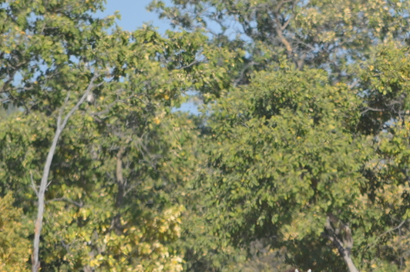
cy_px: 248
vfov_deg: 1.3
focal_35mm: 1082
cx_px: 371
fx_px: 12304
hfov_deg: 1.9
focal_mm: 300
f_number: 7.1
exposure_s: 1/800
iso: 200
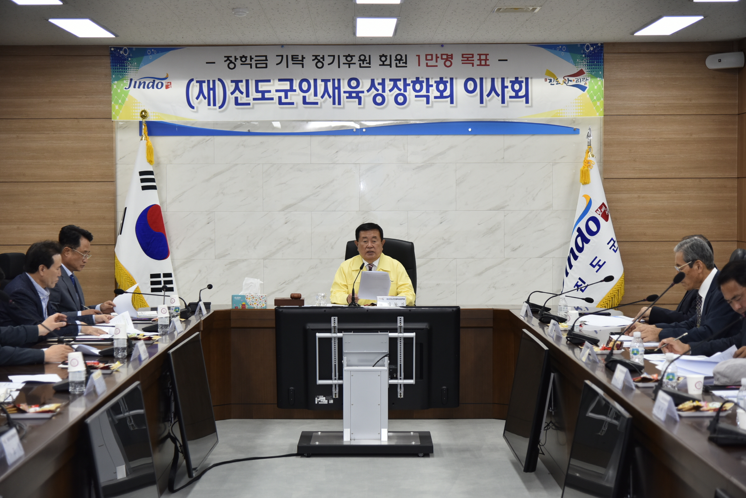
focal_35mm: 70
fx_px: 1451
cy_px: 249
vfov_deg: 19.5
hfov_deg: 28.8
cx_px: 373
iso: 500
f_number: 4
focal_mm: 70
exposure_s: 1/125
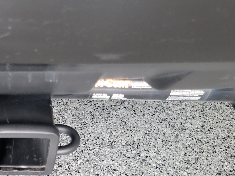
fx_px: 360
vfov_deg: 27.2
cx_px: 23
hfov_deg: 34.1
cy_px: 130
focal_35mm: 53
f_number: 1.8
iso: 125
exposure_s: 1/120
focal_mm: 5.4
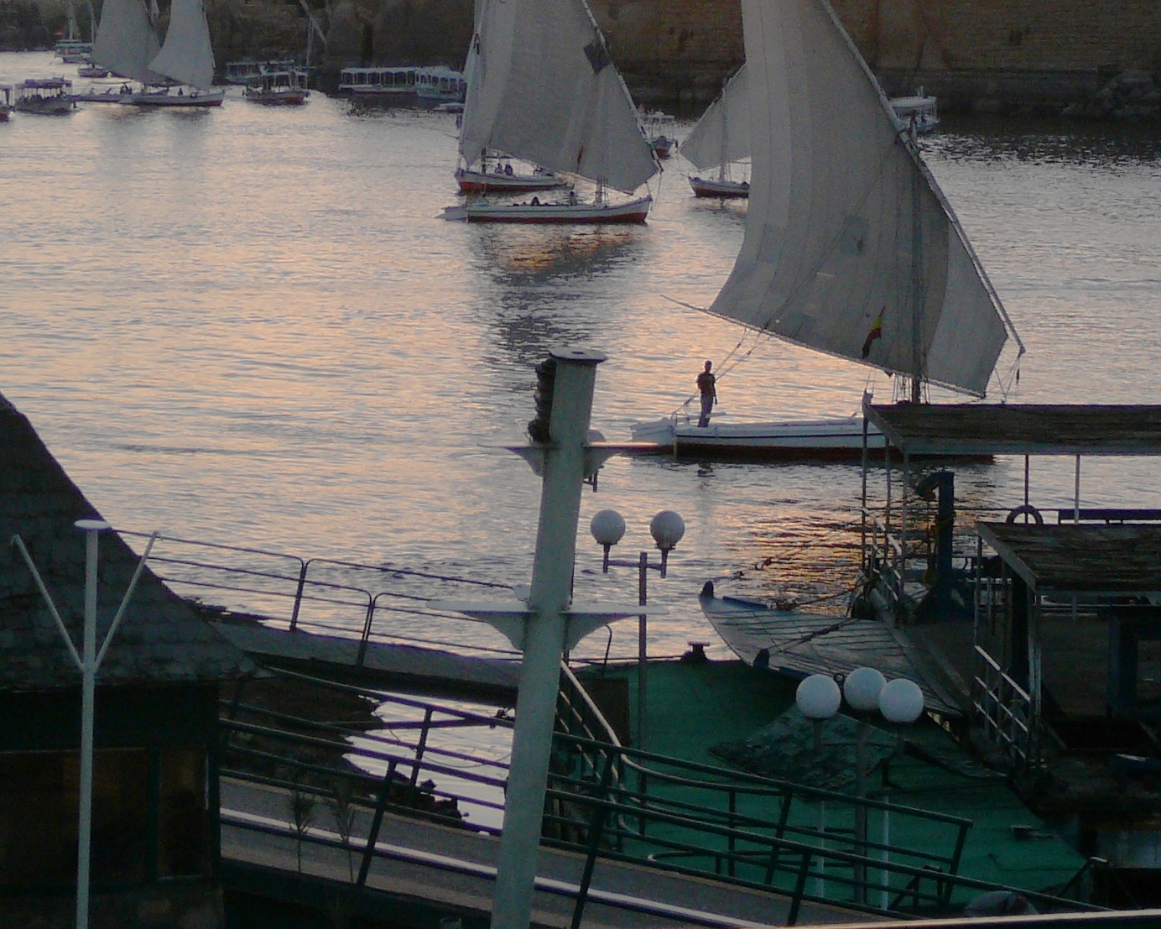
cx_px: 547
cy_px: 144
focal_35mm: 139
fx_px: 4776
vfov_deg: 11.1
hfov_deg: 13.9
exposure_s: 1/200
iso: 80
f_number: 3.7
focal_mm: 11.5
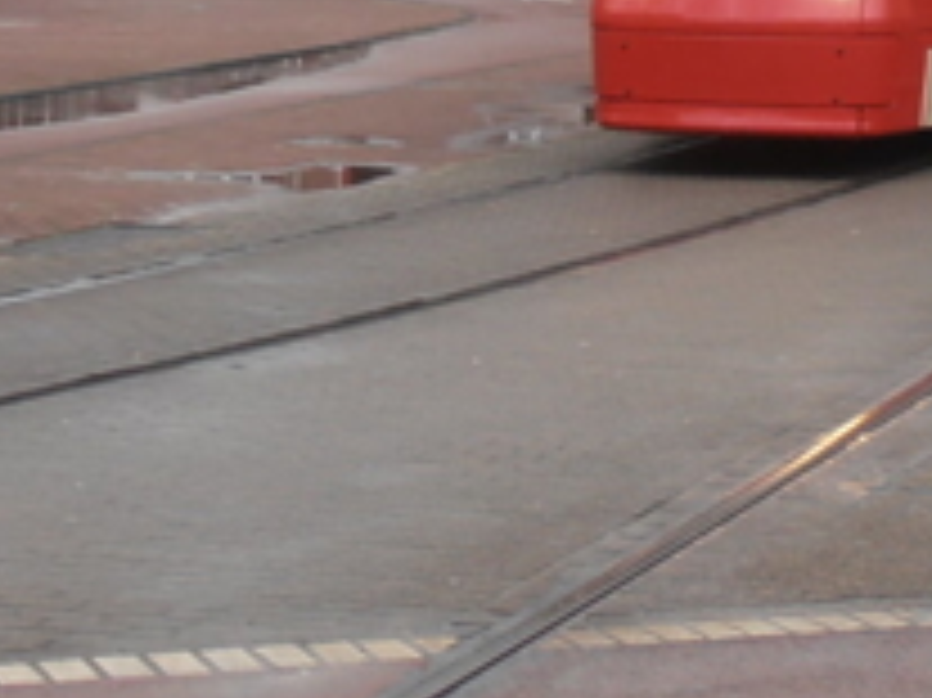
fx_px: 4440
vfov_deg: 8.9
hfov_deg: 12.0
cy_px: -104
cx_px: 513
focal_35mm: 165
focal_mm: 10.04
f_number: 4.5
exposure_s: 1/40
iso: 100
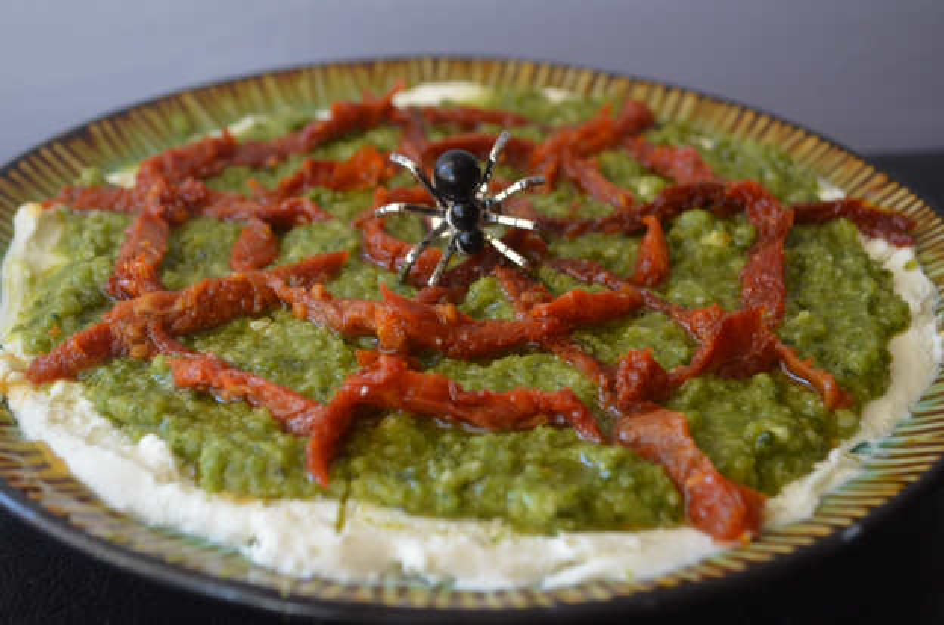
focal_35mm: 52
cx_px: 472
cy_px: 312
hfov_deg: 37.9
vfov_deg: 25.6
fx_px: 1374
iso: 640
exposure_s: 1/80
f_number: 5
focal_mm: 35
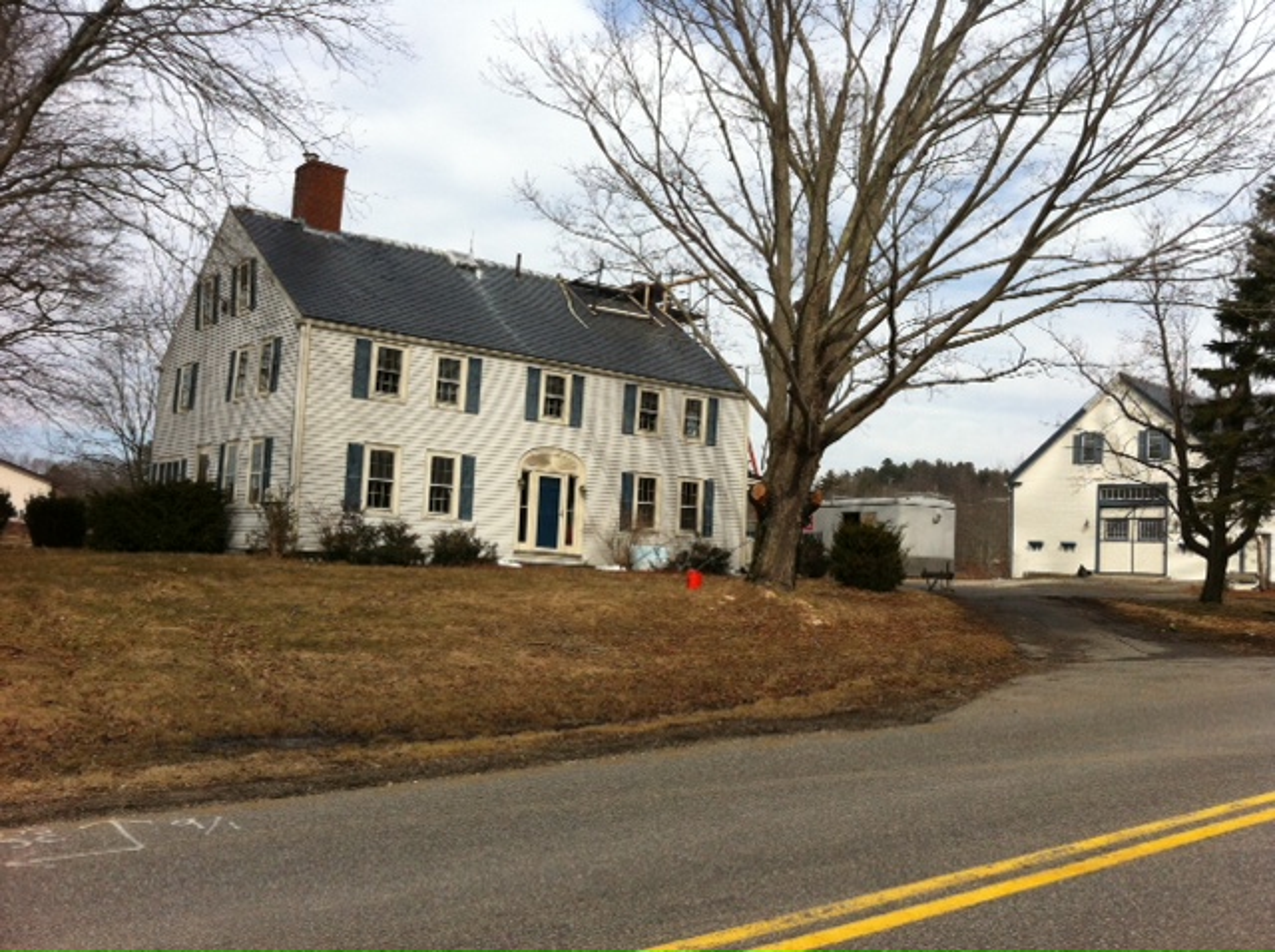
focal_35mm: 35
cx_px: 638
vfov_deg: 40.6
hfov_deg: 52.7
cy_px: 476
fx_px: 1287
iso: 80
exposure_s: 1/1436
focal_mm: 3.85
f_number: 2.8
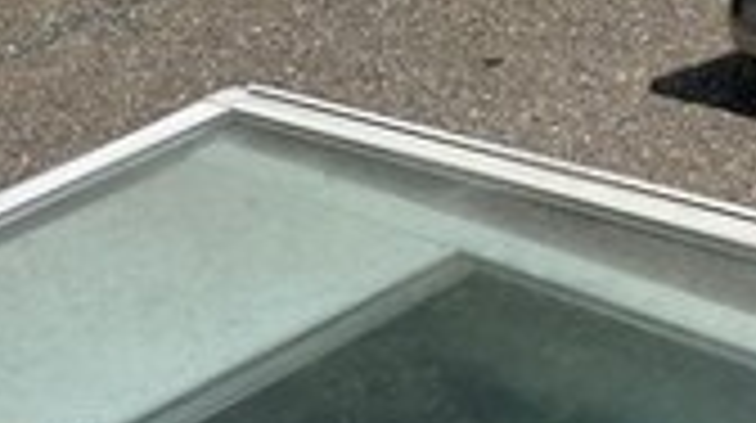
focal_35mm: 103
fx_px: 2062
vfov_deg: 10.6
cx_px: 760
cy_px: 873
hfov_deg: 20.1
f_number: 1.5
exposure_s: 1/8696
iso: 50
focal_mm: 5.7
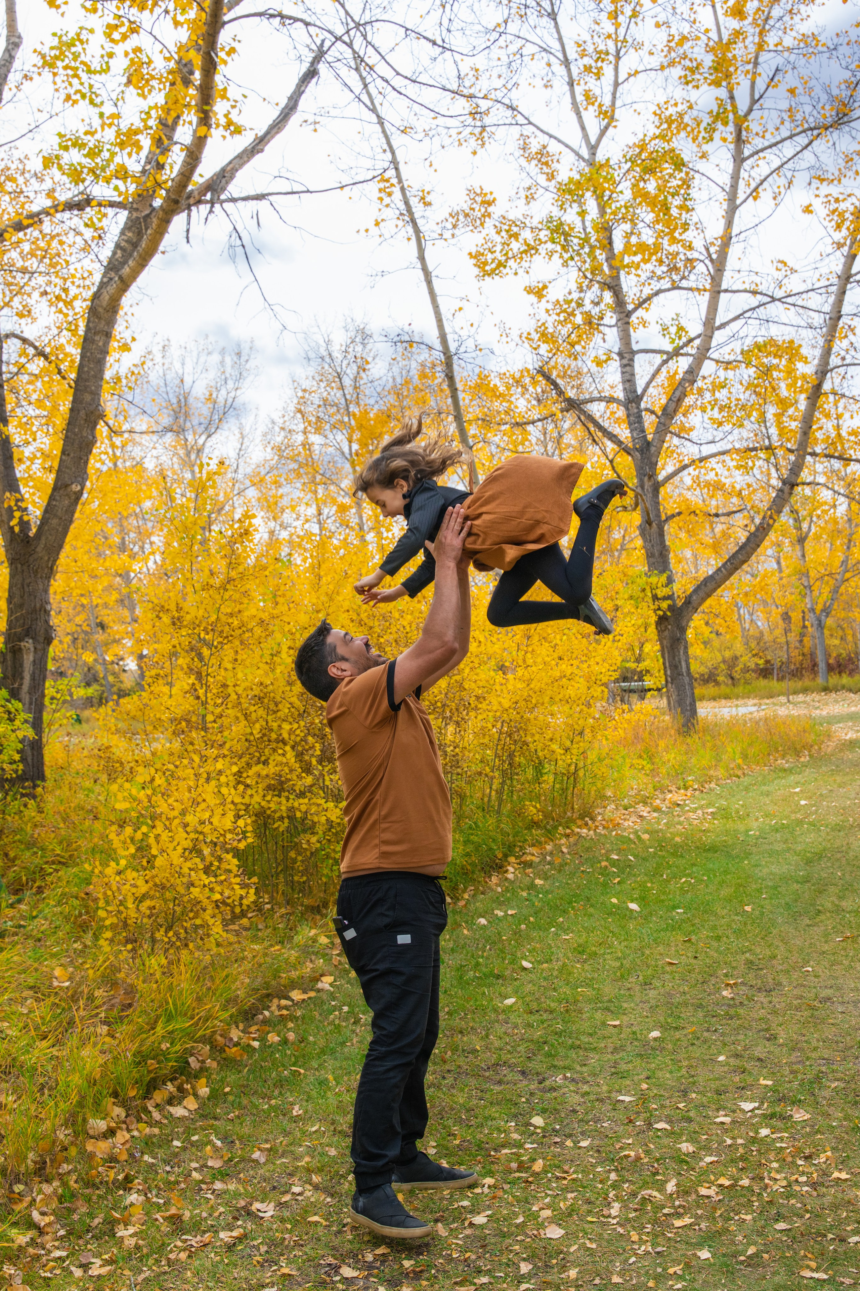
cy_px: 646
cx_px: 430
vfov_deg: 59.3
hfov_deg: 41.6
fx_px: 1132
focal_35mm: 32
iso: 320
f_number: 5.6
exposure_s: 1/640
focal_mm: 31.6
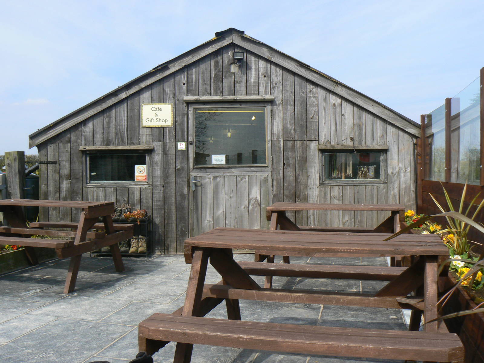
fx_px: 503
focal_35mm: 36
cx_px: 242
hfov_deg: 51.4
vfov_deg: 39.7
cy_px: 182
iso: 80
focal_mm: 6
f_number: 5.6
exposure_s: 1/200
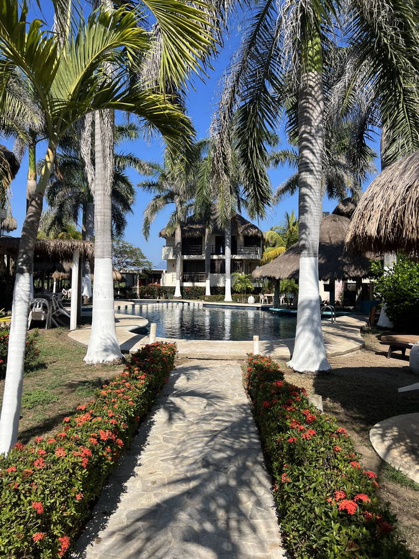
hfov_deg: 53.1
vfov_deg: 67.3
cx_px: 210
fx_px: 420
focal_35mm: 26
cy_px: 280
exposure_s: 1/4274
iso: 50
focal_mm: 5.7
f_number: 1.5
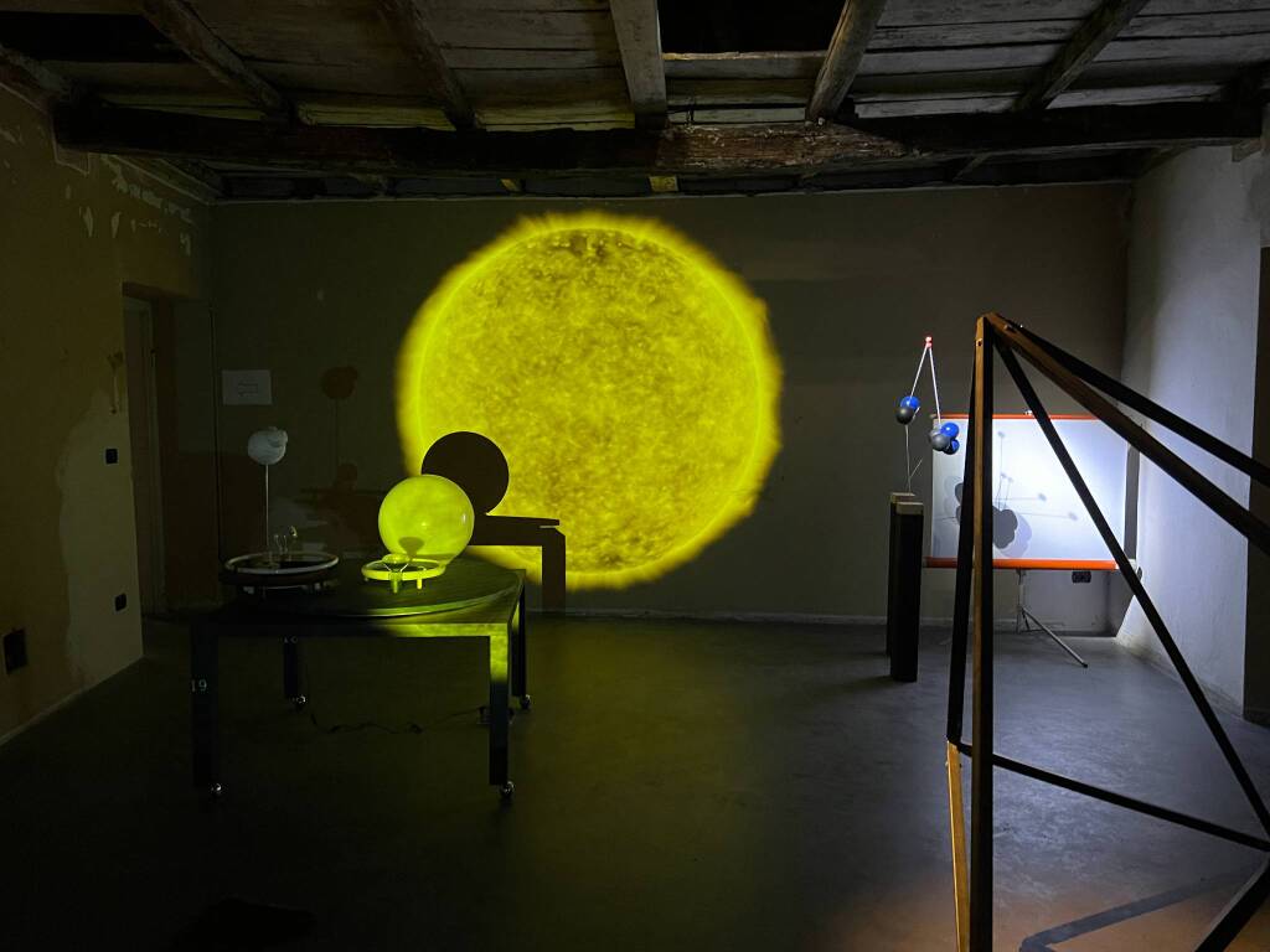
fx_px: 954
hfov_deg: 67.3
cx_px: 635
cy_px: 476
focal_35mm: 26
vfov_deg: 53.1
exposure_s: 1/34
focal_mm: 5.7
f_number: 1.5
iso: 640
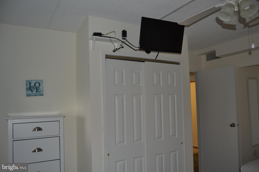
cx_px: 130
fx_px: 194
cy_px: 86
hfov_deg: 67.4
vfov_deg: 47.9
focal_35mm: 27
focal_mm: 18
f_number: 3.5
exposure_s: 1/60
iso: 100
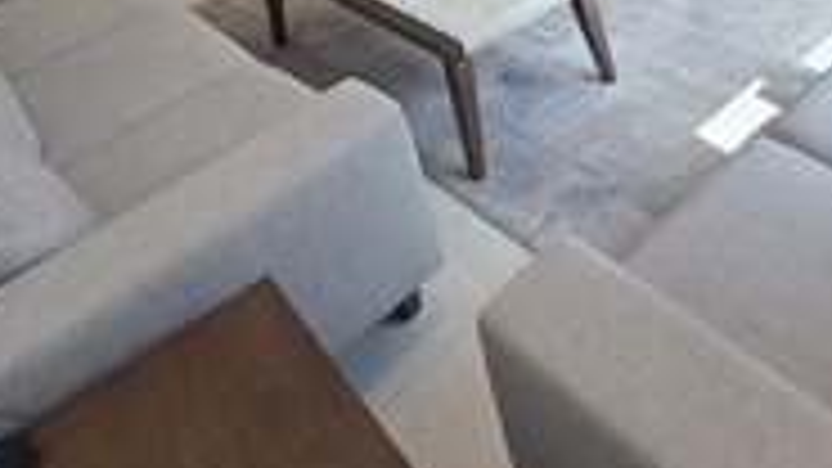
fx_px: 772
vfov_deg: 30.7
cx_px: 564
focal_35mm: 35
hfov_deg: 55.3
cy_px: -25
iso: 50
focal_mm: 2.2
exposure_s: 1/100
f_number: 1.9
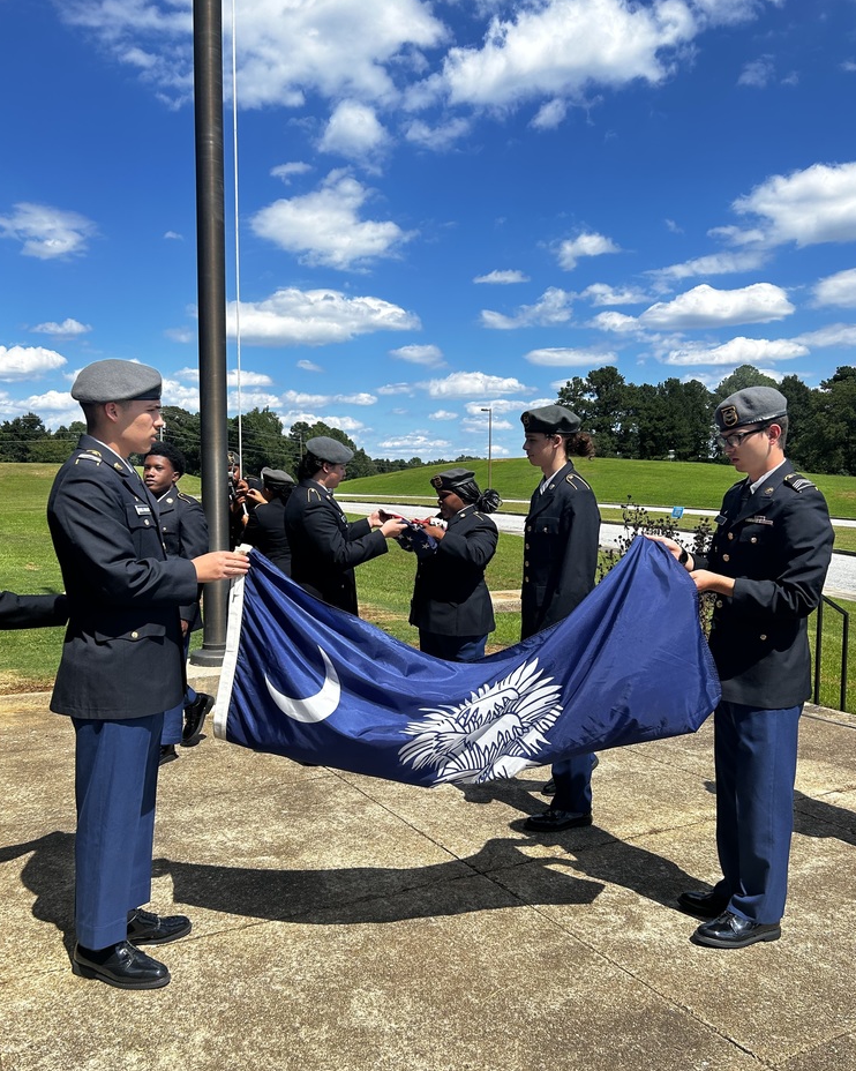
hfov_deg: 51.5
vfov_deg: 62.1
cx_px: 429
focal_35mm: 28
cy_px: 581
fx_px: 887
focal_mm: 5.7
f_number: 1.5
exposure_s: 1/4274
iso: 50
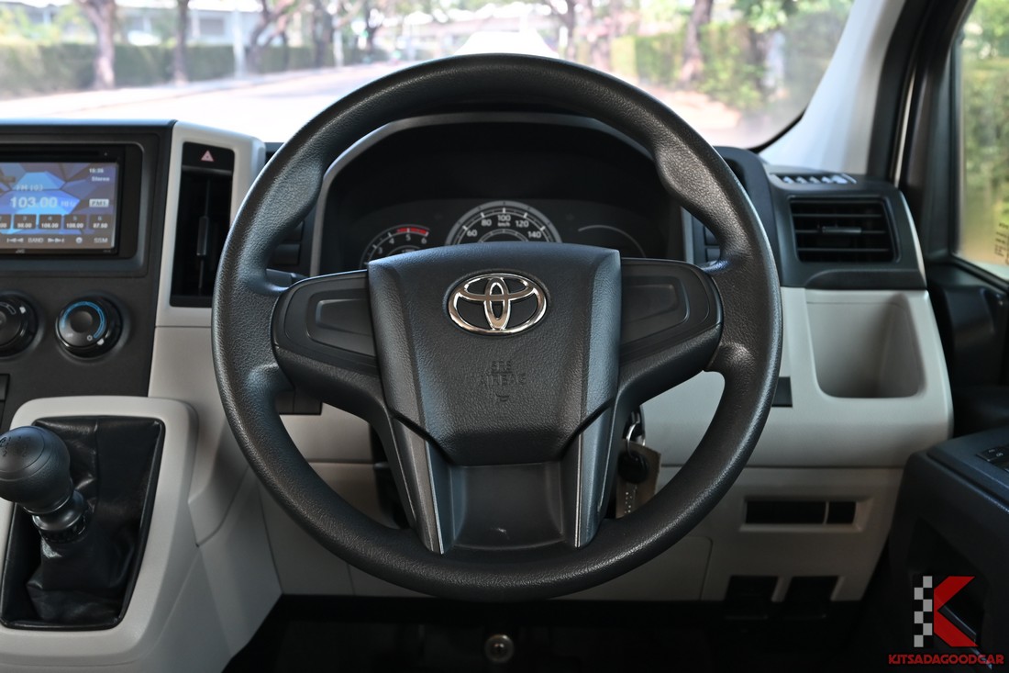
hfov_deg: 53.1
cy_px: 336
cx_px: 504
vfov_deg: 36.9
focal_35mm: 36
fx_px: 1009
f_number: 5.6
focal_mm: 24
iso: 560
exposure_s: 1/60
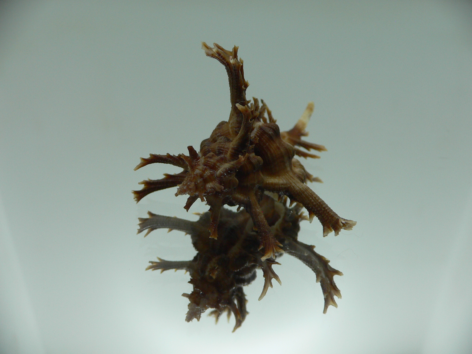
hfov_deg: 52.6
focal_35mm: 35
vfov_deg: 40.7
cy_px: 177
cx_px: 236
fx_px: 477
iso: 80
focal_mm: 4.6
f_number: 2.8
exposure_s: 1/100
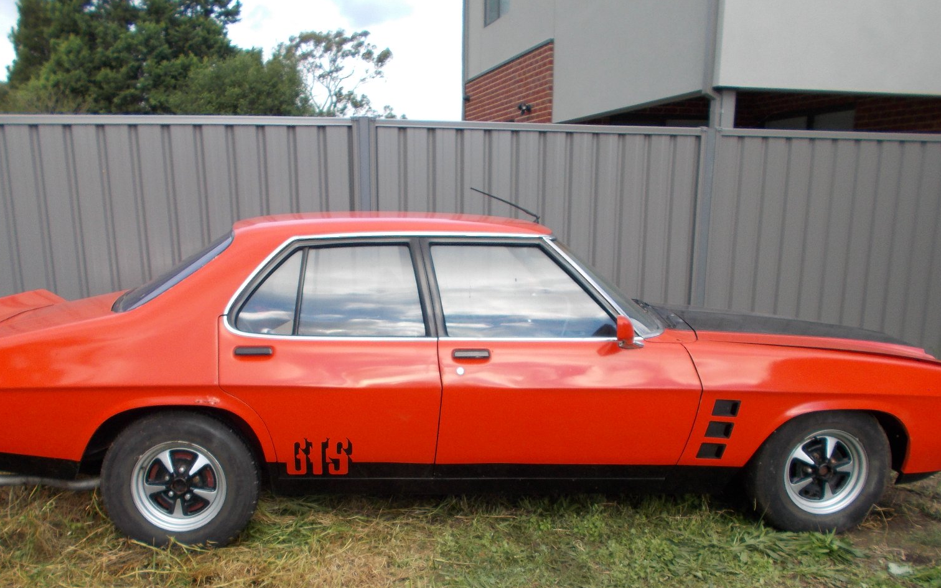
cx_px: 449
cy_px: 426
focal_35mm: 35
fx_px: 898
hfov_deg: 55.3
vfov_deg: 35.6
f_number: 3.2
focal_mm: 4.6
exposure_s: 1/160
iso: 80
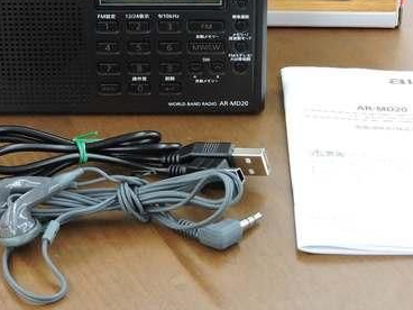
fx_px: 1360
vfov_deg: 12.9
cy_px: 66
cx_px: 211
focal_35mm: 114
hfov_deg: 17.3
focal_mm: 10.7
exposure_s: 1/30
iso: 400
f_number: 4.2
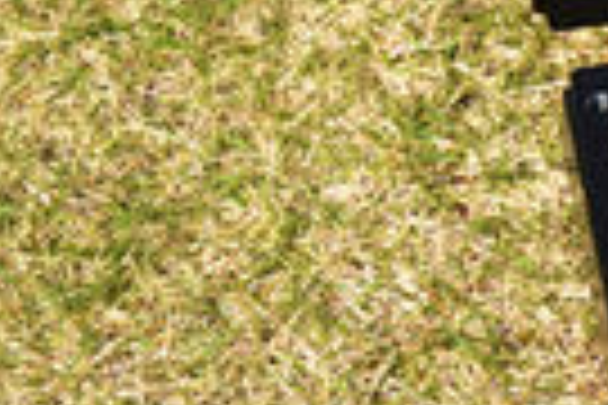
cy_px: 324
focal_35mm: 241
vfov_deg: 5.7
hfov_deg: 8.5
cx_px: 662
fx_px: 4063
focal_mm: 31
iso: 400
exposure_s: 1/1600
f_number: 4.2
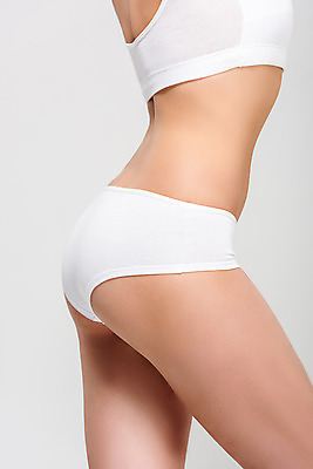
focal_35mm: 200
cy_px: 234
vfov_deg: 10.3
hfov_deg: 6.9
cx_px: 156
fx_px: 2606
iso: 125
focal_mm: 200
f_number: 8
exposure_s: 1/200
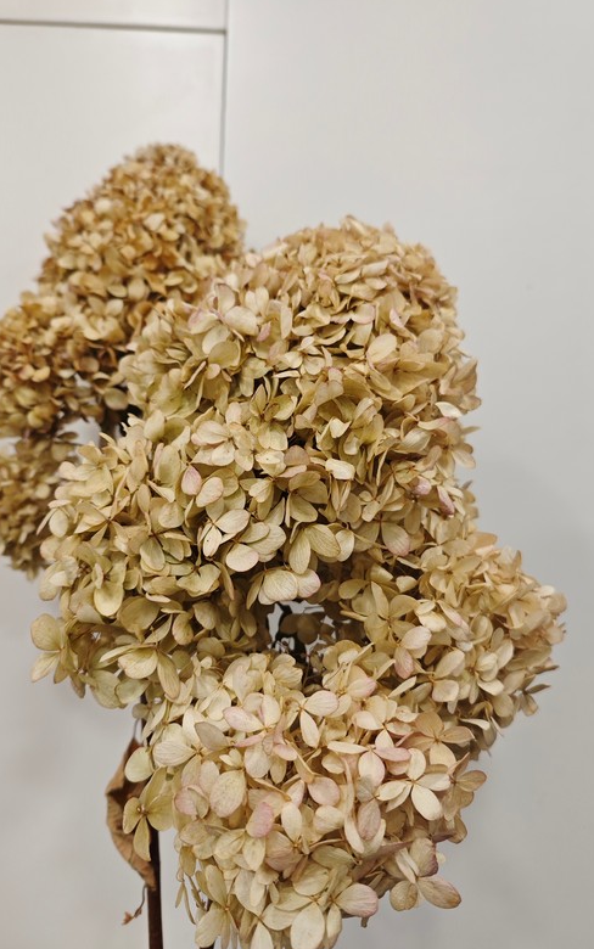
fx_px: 647
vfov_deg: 72.5
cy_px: 472
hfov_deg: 49.3
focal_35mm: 25
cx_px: 303
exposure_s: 1/100
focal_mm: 6.55
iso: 160
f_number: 1.6
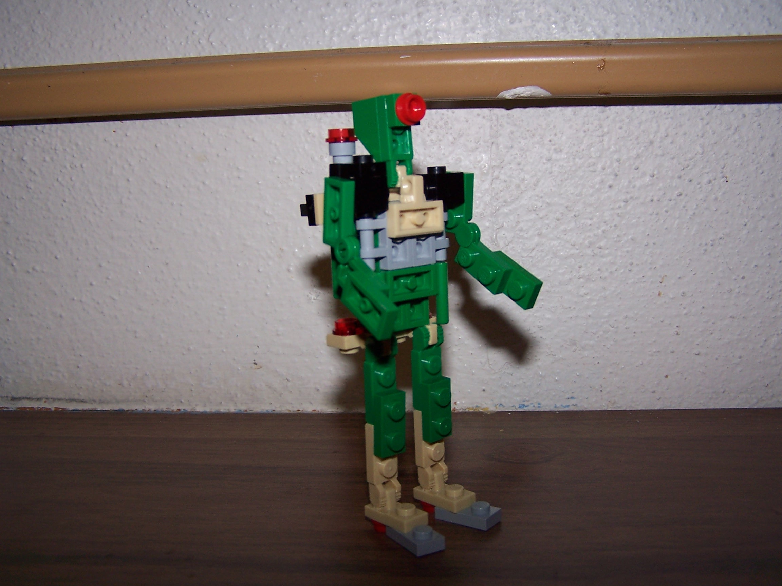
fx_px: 858
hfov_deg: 49.0
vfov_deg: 37.7
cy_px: 293
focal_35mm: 38
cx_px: 391
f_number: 2.8
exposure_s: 1/60
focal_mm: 6.3
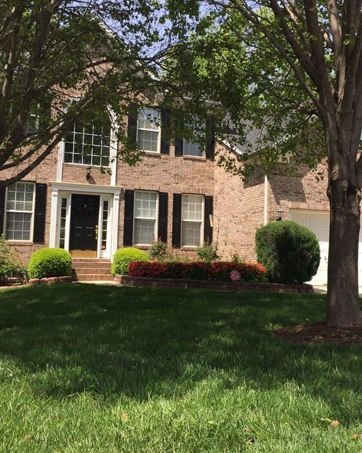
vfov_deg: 47.9
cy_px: 226
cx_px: 212
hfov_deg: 39.0
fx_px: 509
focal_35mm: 38
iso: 32
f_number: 2.2
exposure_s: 1/898
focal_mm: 4.15
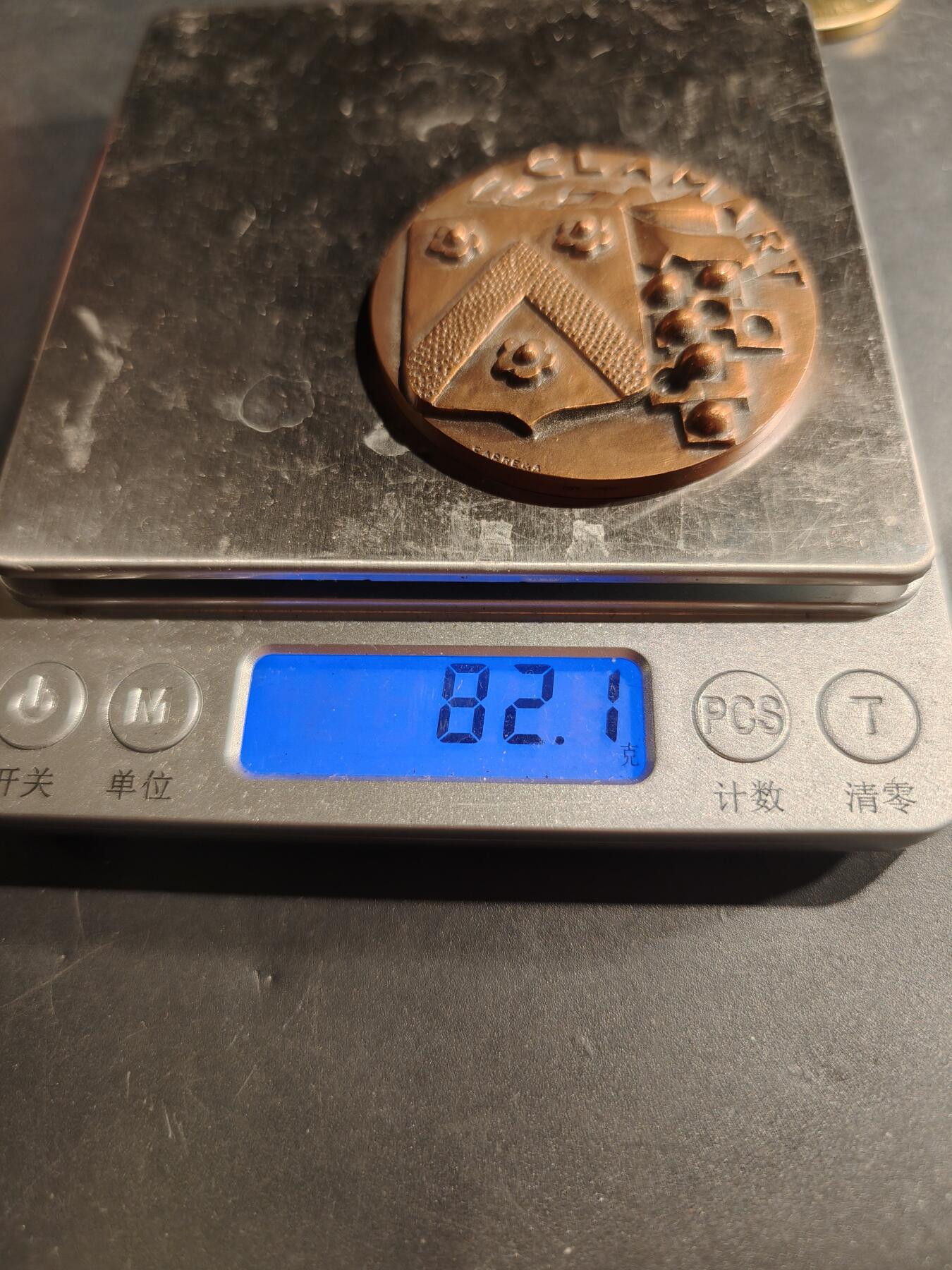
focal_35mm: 23
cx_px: 476
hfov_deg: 58.9
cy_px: 635
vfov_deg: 73.9
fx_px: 843
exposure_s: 1/174
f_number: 1.6
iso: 250
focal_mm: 6.06
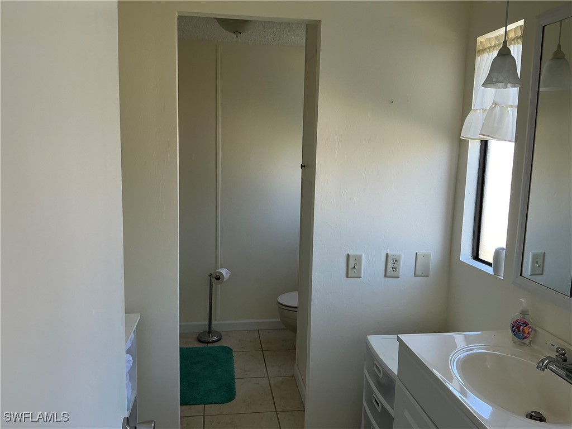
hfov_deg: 63.4
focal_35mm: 28
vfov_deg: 49.7
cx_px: 286
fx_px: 463
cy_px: 214
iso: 40
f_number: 1.8
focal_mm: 3
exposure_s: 1/122
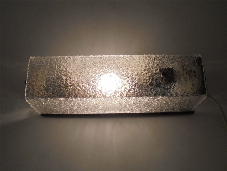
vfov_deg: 48.2
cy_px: 86
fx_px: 190
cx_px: 114
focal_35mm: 29
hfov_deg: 61.7
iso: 100
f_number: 3.7
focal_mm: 5.3
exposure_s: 1/160
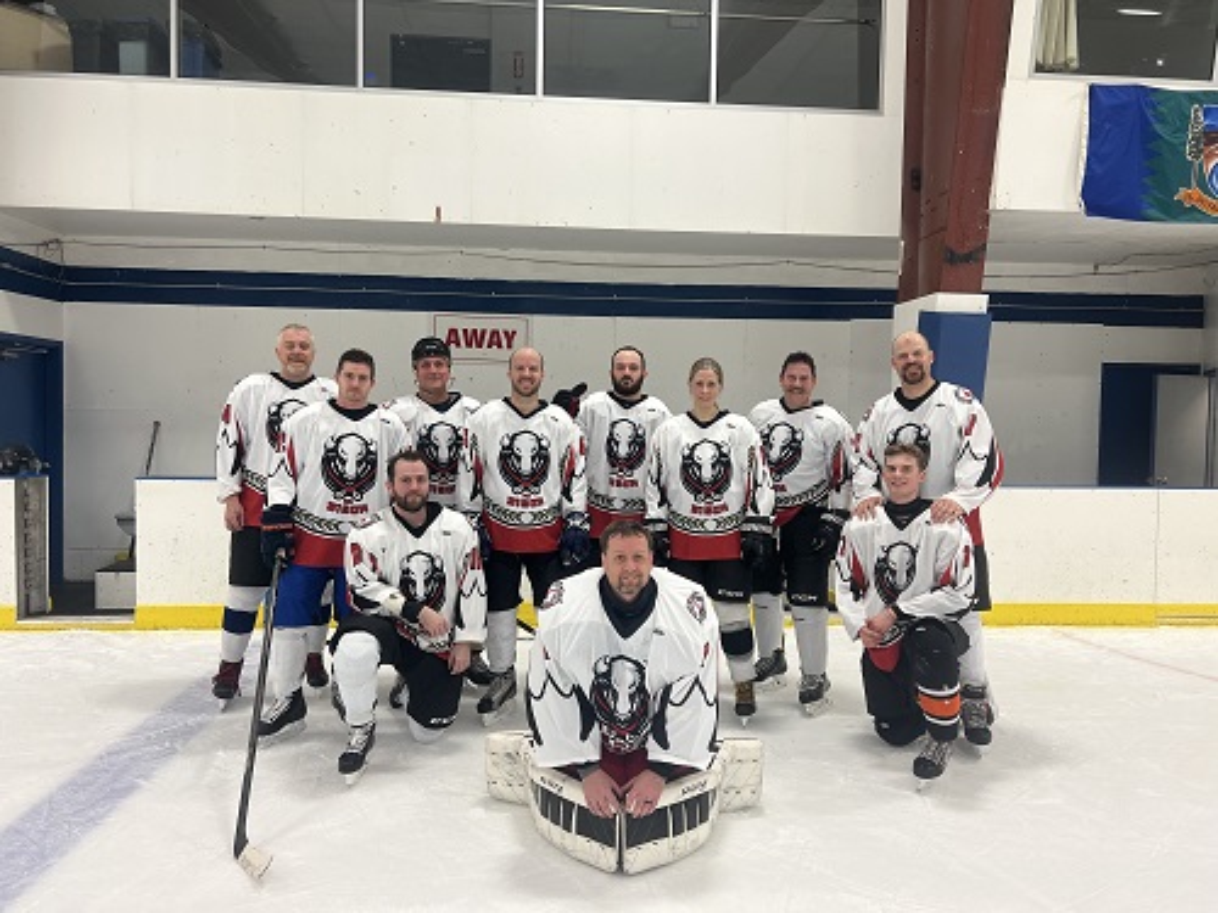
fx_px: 915
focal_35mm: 26
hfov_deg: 67.3
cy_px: 456
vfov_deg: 53.1
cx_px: 609
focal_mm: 5.7
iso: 64
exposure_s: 1/60
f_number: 1.5
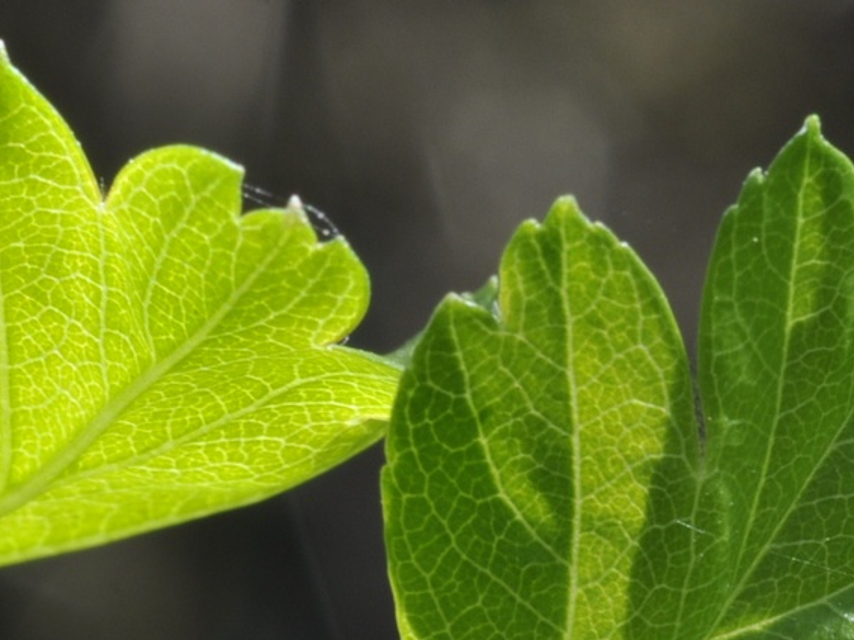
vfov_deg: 6.1
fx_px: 6018
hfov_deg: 8.1
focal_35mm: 244
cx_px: 151
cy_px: 702
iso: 200
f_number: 29
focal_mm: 60
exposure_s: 1/20
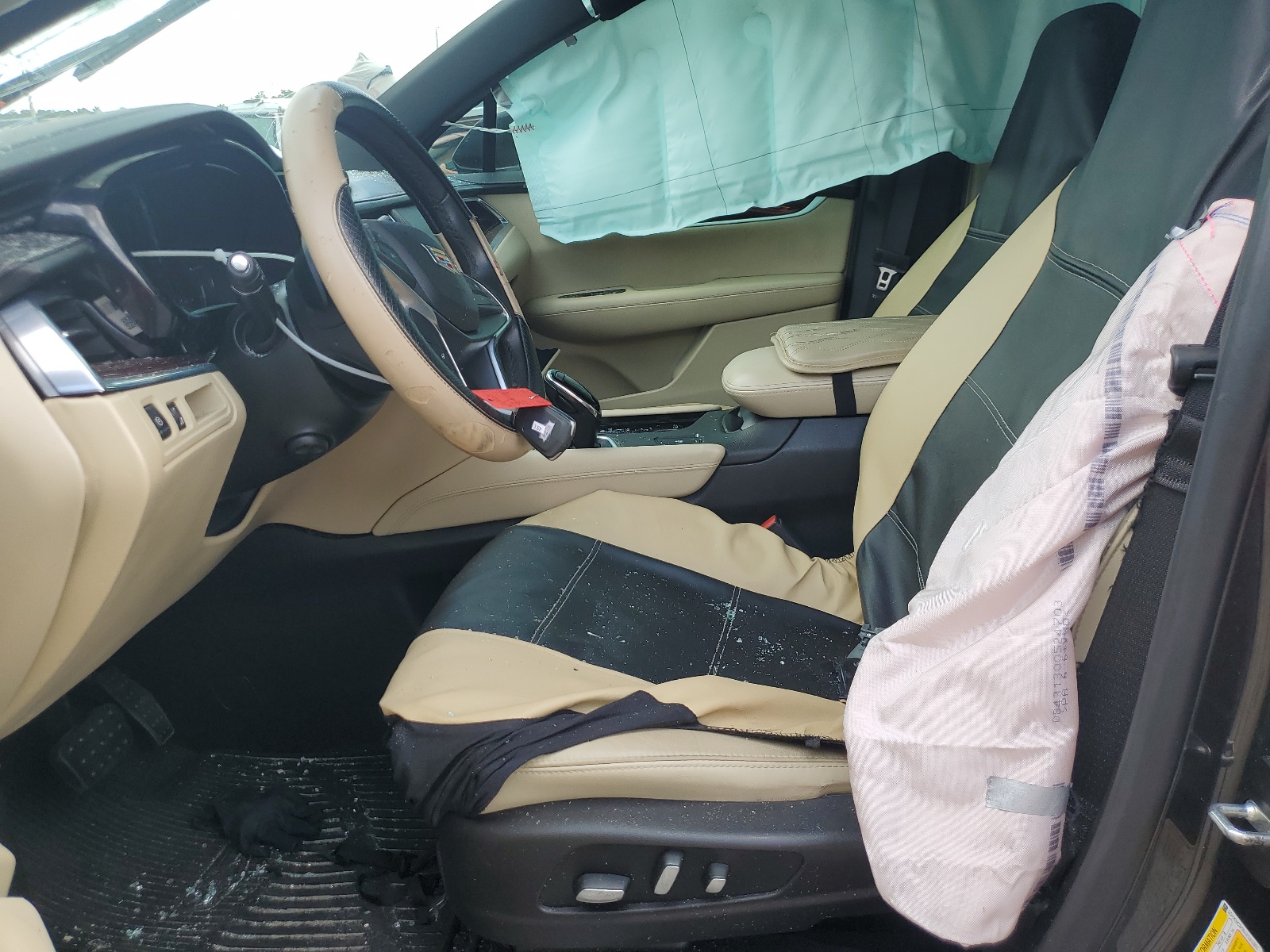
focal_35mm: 26
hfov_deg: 67.3
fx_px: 954
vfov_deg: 53.1
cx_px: 635
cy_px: 476
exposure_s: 1/476
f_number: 1.5
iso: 50
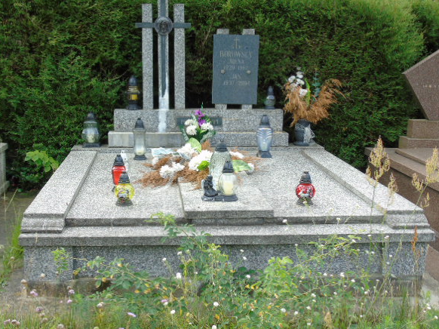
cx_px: 201
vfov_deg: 32.9
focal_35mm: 44
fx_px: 558
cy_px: 164
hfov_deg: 42.9
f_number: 3.9
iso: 80
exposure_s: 1/160
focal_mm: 7.1
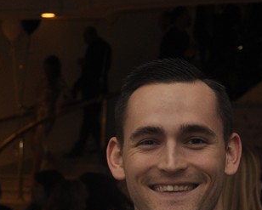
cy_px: 260
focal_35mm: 146
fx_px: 1133
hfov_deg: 13.1
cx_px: 15
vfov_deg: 10.4
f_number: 5
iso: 400
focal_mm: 32
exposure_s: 1/60
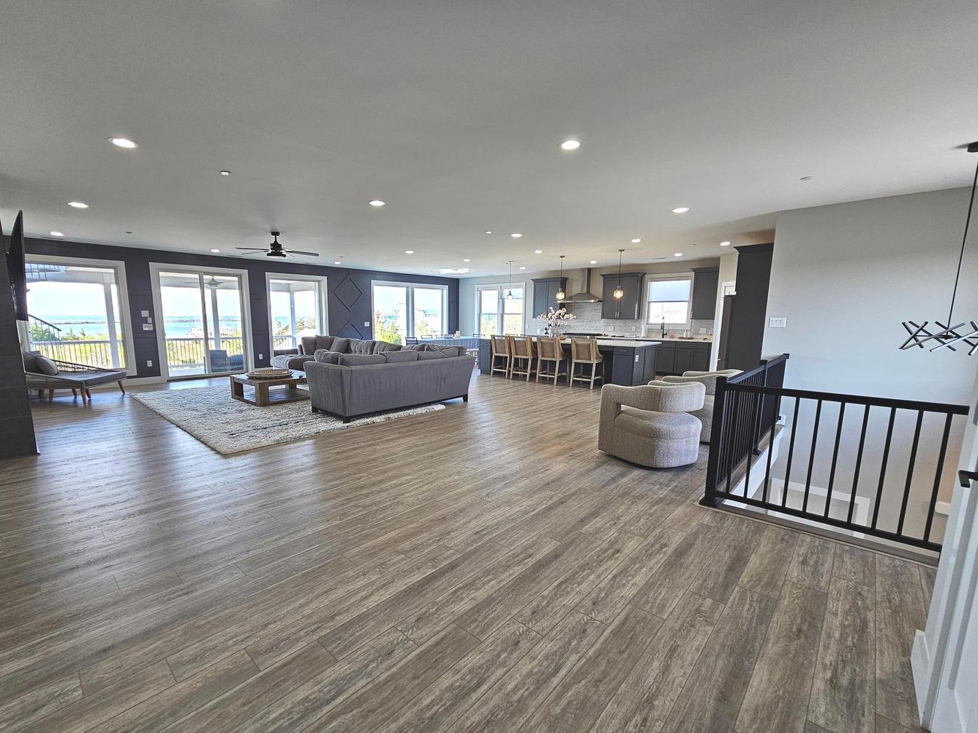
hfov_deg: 101.9
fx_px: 396
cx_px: 460
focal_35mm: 14
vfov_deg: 85.6
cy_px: 385
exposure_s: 1/60
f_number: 2.2
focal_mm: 2.2
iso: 64
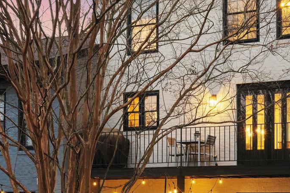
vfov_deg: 19.9
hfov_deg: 29.4
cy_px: 135
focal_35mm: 68
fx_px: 548
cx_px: 196
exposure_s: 1/6
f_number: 8
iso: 640
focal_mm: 32
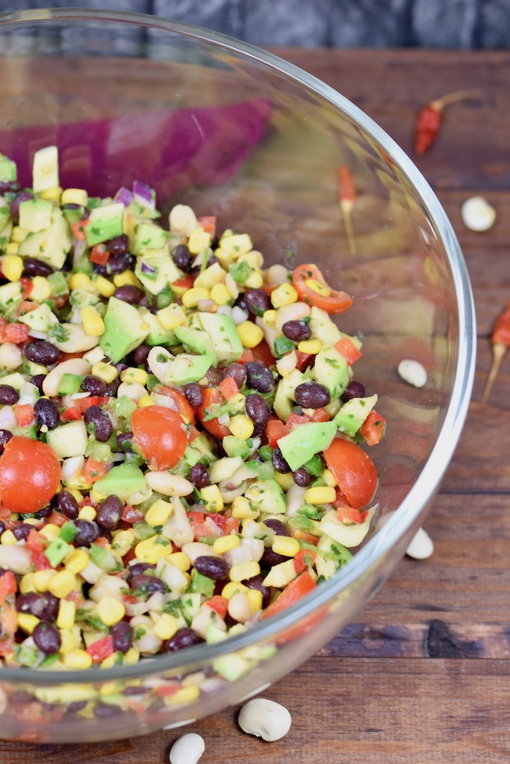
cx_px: 255
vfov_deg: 13.0
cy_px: 382
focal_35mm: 158
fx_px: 3345
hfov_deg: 8.7
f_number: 4
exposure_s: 1/60
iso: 400
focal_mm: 105
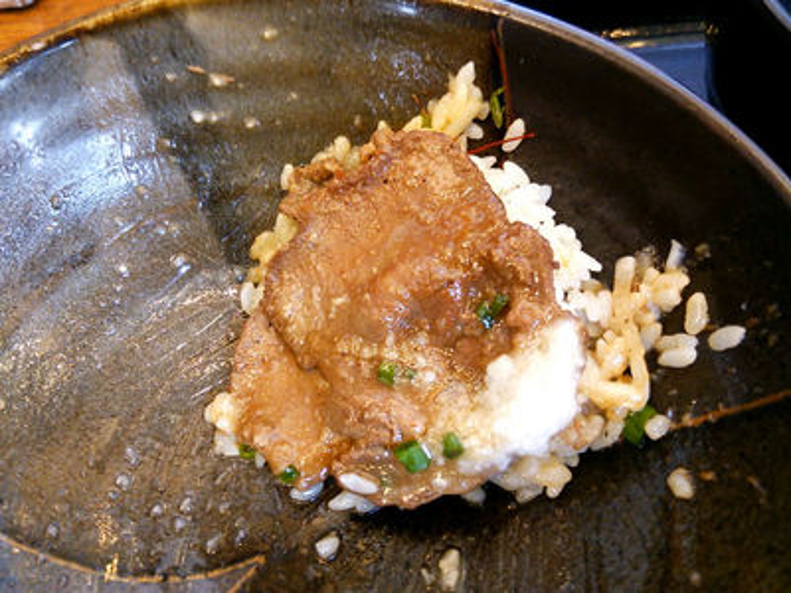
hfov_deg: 60.0
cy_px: 296
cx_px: 396
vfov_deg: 46.8
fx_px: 686
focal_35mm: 30
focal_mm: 4.06
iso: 160
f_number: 1.94
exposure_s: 1/33
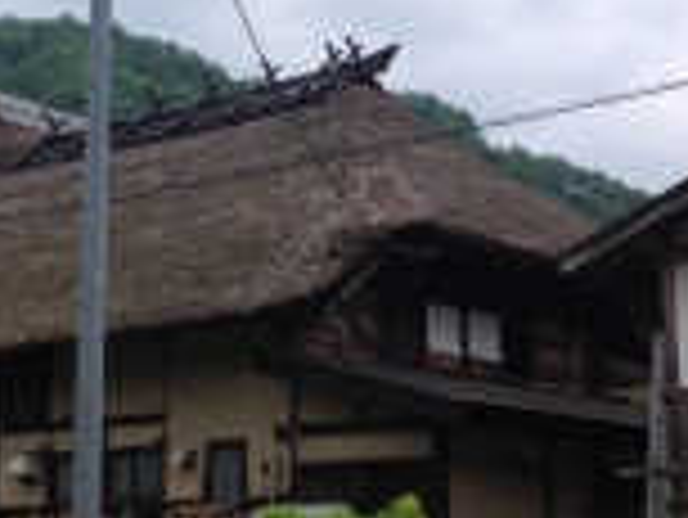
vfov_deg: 13.0
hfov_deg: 17.2
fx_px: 2268
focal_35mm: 114
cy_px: 173
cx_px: 207
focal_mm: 4.28
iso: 50
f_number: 2.4
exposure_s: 1/1890
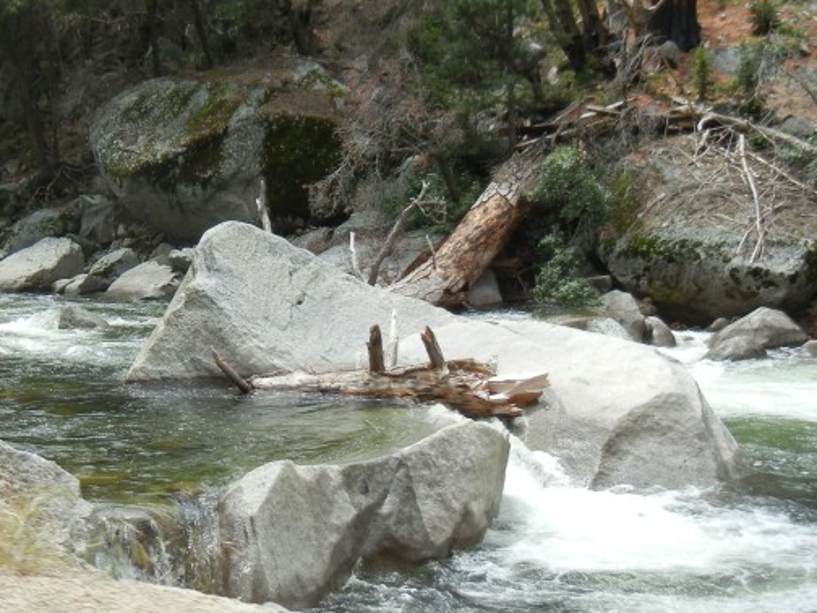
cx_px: 177
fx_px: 1440
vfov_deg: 24.0
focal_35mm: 61
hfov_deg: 31.0
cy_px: 245
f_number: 3.5
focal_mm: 5.4
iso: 160
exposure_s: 1/842
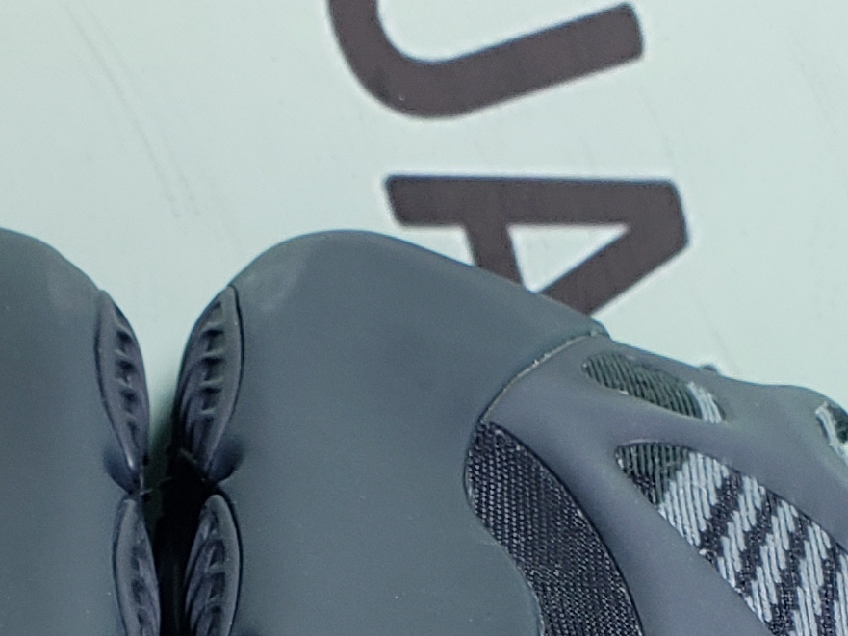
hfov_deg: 16.5
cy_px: 1168
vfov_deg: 11.5
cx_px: 258
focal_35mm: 119
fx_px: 2916
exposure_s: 1/108
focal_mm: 4.3
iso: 50
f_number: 2.4
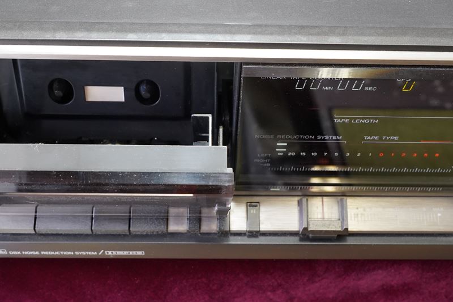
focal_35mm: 42
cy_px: 151
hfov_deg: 46.4
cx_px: 226
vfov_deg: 31.9
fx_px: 528
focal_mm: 28
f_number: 10
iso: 3200
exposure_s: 1/60
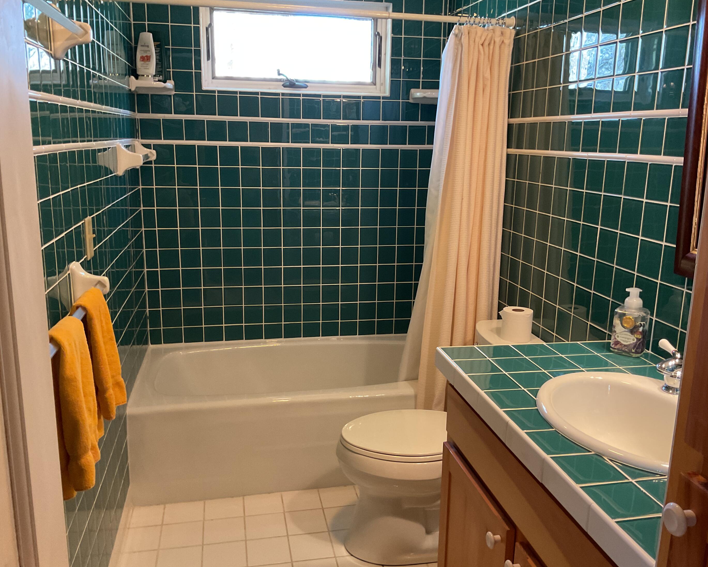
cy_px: 285
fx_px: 650
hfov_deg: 57.2
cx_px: 363
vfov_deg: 47.1
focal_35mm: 31
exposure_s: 1/40
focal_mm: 3
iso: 250
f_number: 1.8
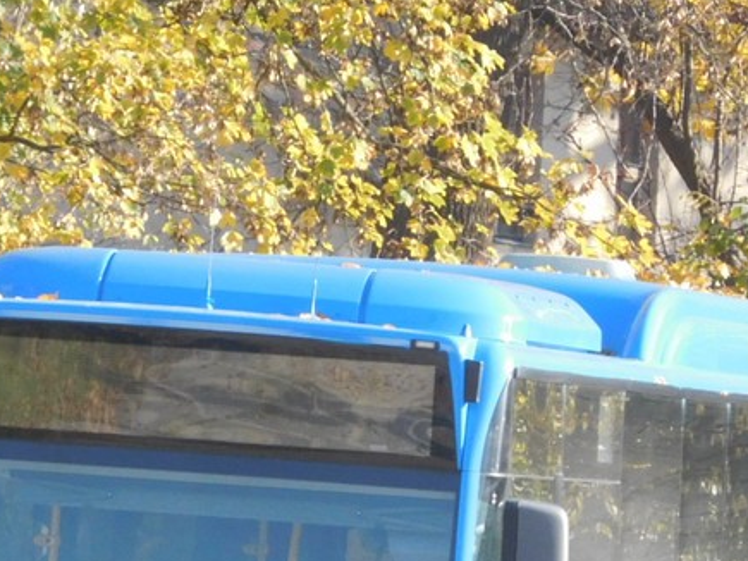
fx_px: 14301
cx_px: 284
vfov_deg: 2.2
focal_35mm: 662
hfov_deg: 3.0
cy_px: 574
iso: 280
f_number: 5.9
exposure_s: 1/250
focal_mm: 57.1
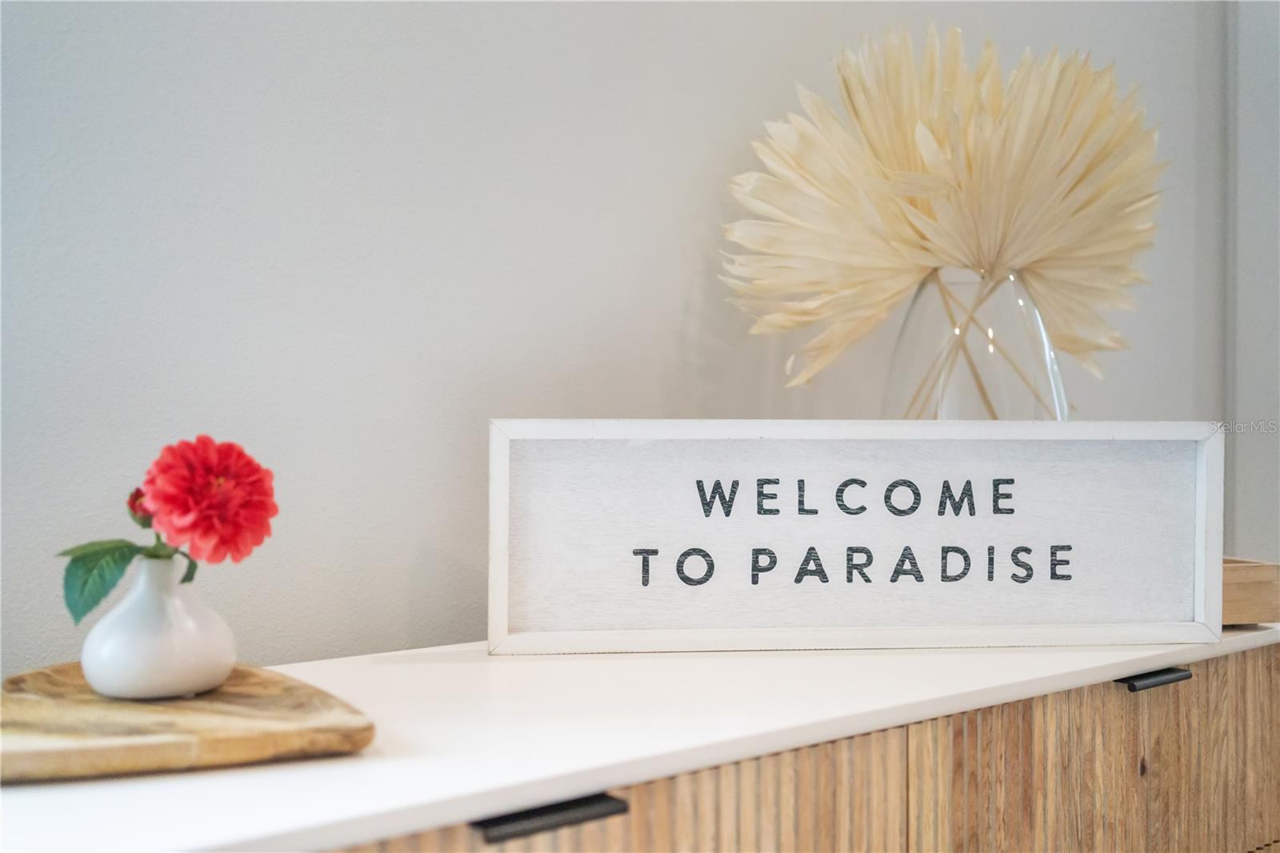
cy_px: 426
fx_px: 1244
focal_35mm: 35
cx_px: 640
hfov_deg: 54.4
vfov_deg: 37.8
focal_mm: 35
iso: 2000
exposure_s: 1/1000
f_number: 2.2
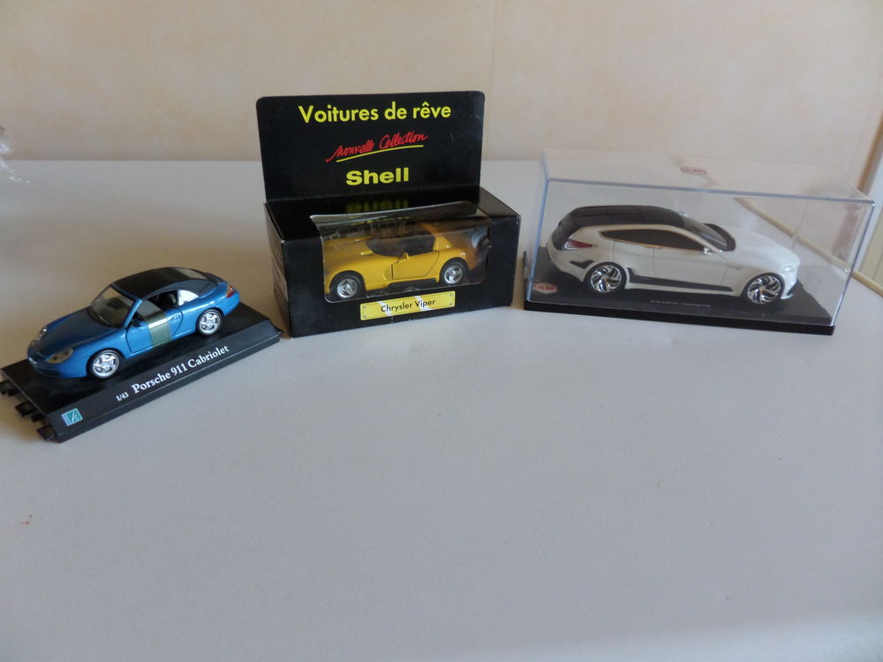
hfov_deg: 71.6
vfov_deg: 56.8
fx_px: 612
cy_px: 331
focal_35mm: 24
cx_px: 442
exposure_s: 1/20
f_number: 3.1
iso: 200
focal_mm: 4.3
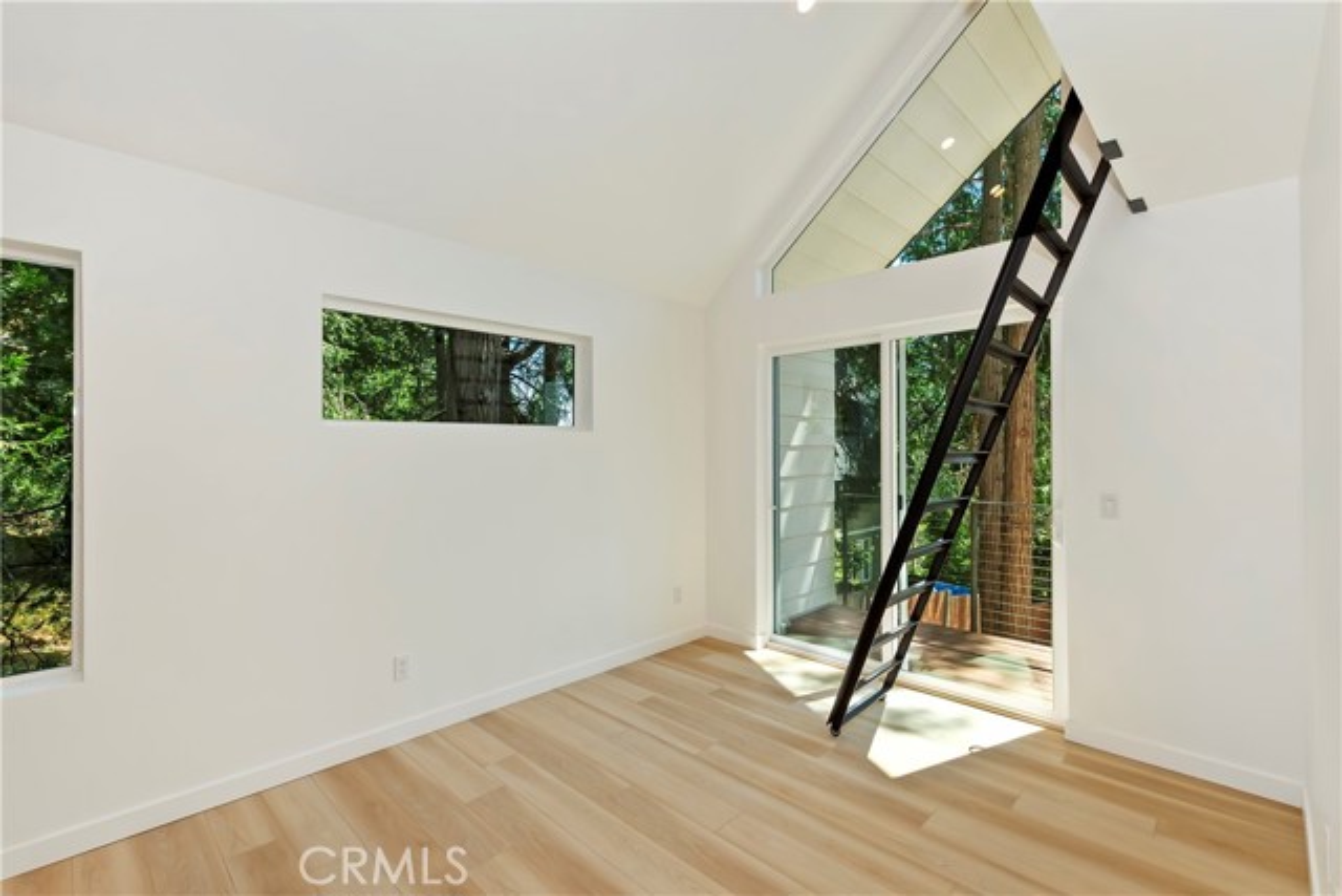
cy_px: 448
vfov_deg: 77.4
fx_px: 559
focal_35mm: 15
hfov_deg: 100.4
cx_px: 671
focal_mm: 10
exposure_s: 1/30
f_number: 8
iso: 100
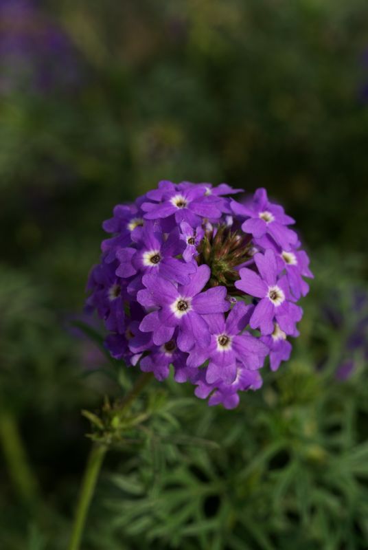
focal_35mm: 75
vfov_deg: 27.0
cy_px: 275
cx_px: 184
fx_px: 1146
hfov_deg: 18.2
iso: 100
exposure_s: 1/200
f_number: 9
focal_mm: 50
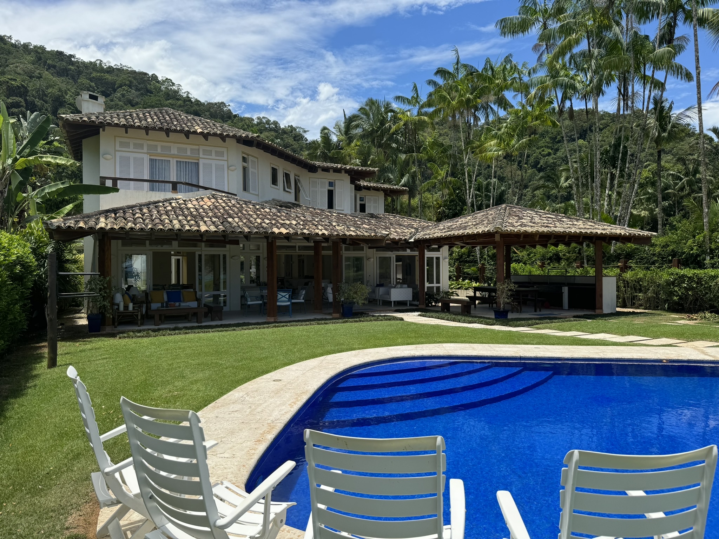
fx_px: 498
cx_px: 360
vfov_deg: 56.8
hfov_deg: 71.6
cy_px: 270
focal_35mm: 24
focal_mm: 6.86
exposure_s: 1/4310
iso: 80
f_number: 1.78
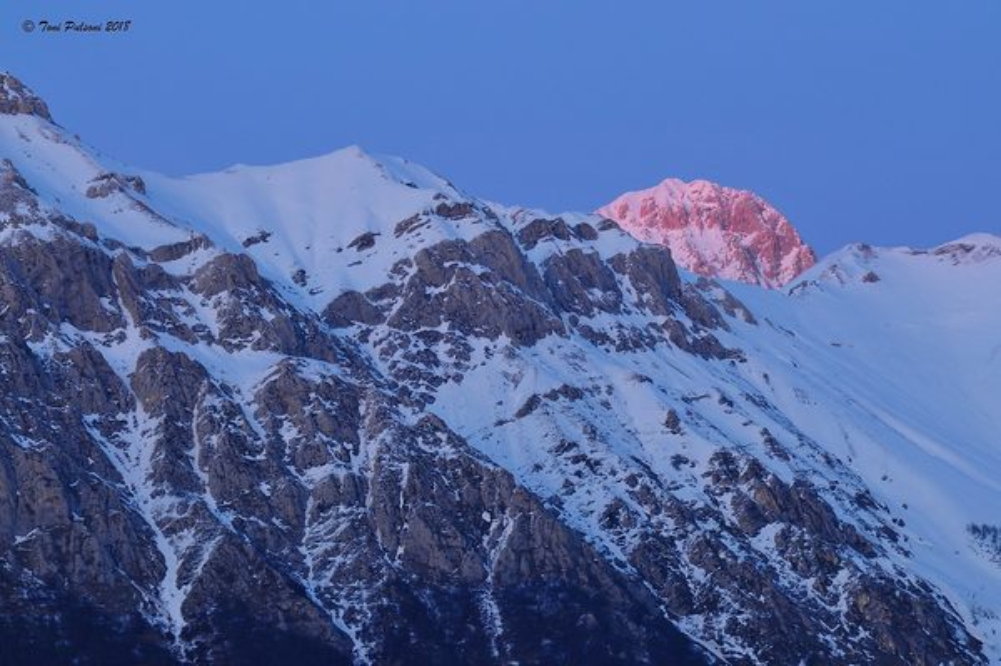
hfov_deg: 8.9
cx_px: 500
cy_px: 333
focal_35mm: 232
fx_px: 6459
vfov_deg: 5.9
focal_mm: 155
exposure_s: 1/13
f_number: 7.1
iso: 200
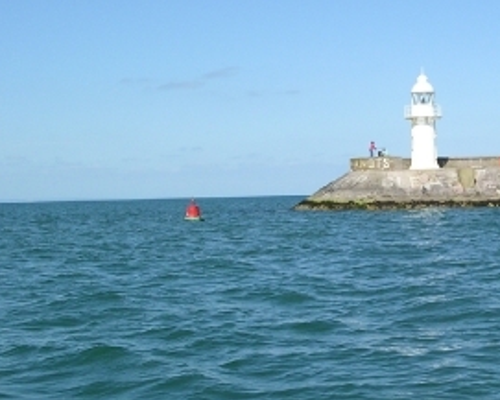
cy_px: 218
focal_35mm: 82
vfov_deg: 18.7
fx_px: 1214
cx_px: 408
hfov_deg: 22.9
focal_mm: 7.8
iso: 100
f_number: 5.6
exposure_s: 1/750
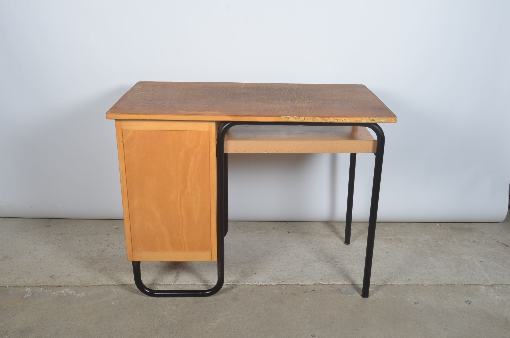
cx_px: 255
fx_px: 509
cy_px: 169
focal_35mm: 36
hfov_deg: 53.2
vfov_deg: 36.7
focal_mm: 24
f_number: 11
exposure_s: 1/125
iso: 100
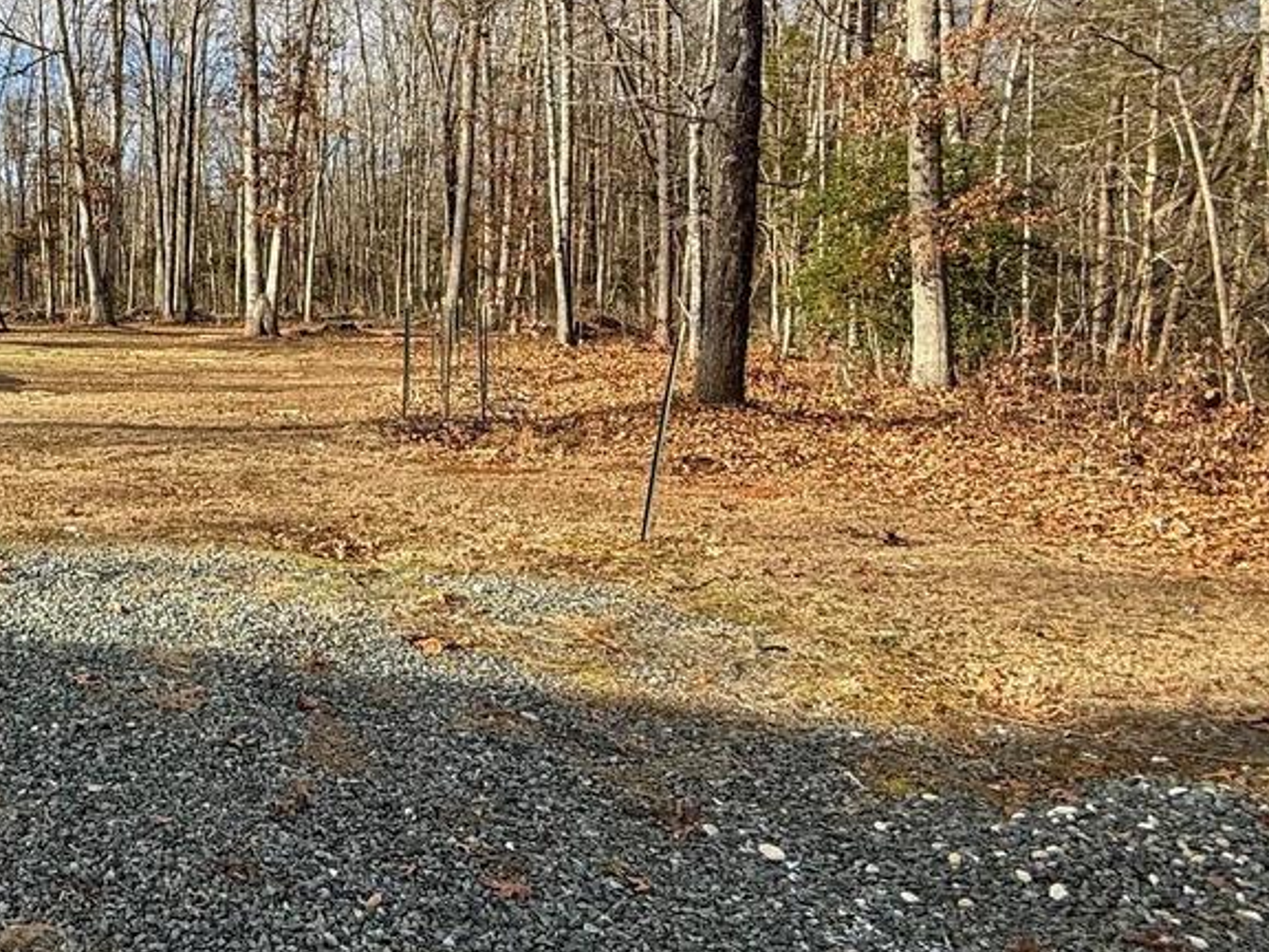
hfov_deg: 43.4
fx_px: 1283
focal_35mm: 35
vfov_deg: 40.2
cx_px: -55
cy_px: 313
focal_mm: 2.22
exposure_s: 1/914
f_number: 2.2
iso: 50
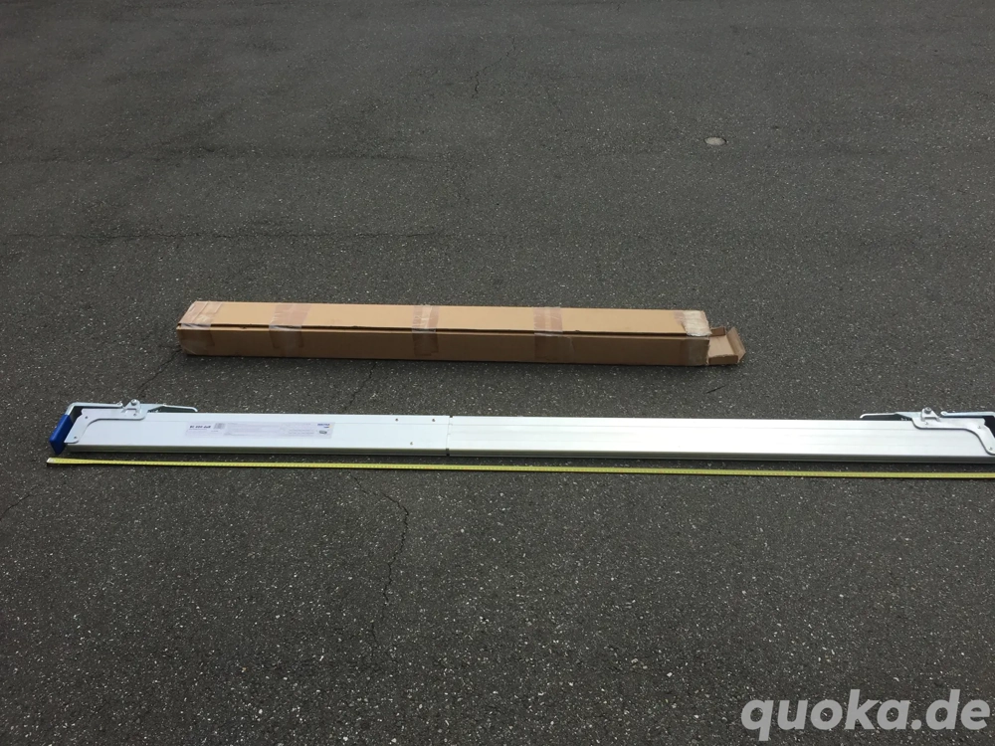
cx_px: 498
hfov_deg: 61.7
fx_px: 834
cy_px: 373
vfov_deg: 48.2
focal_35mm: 29
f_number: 2.2
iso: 32
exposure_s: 1/2083
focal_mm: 4.15
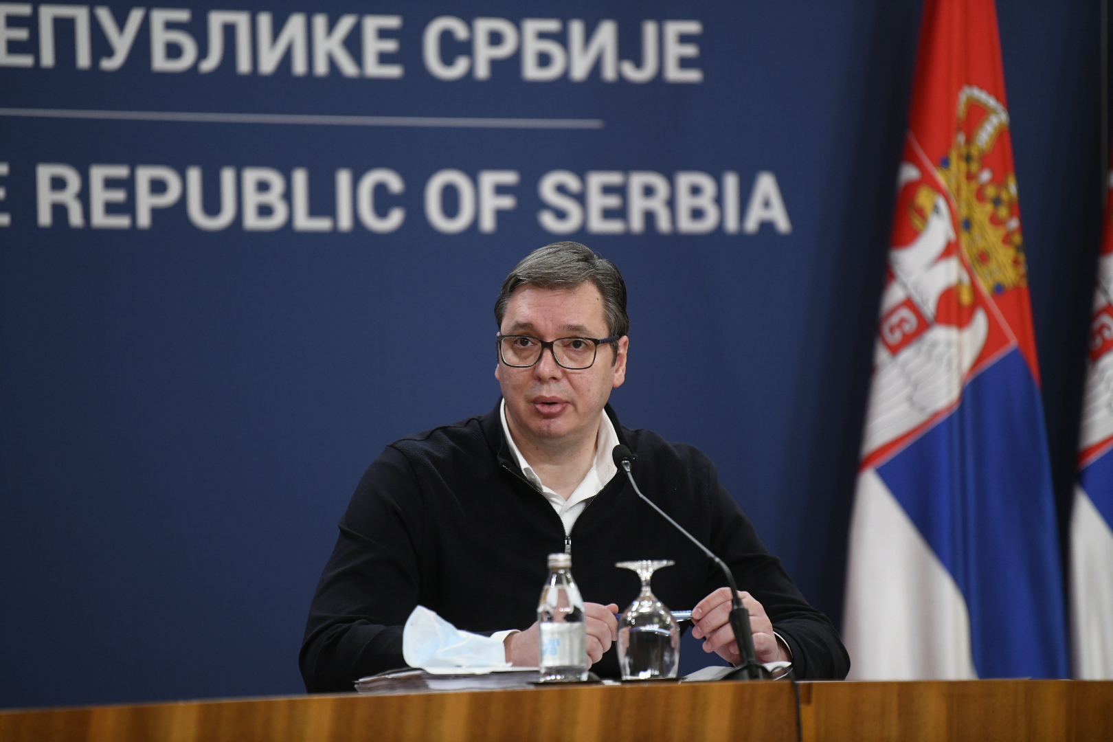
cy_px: 371
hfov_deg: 10.3
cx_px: 556
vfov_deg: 6.9
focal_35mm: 200
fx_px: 6183
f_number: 2.8
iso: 2000
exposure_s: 1/400
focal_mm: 200
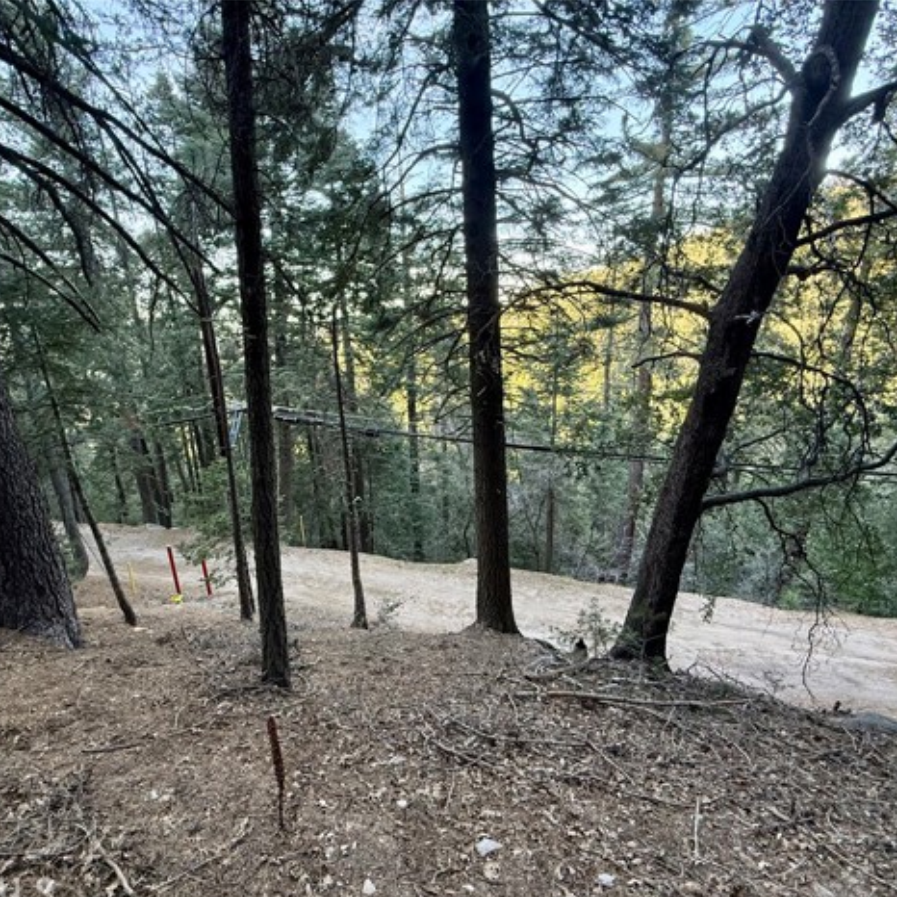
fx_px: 498
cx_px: 406
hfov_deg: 83.7
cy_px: 460
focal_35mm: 17
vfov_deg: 84.0
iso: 200
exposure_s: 1/99
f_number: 2.2
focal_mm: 2.22
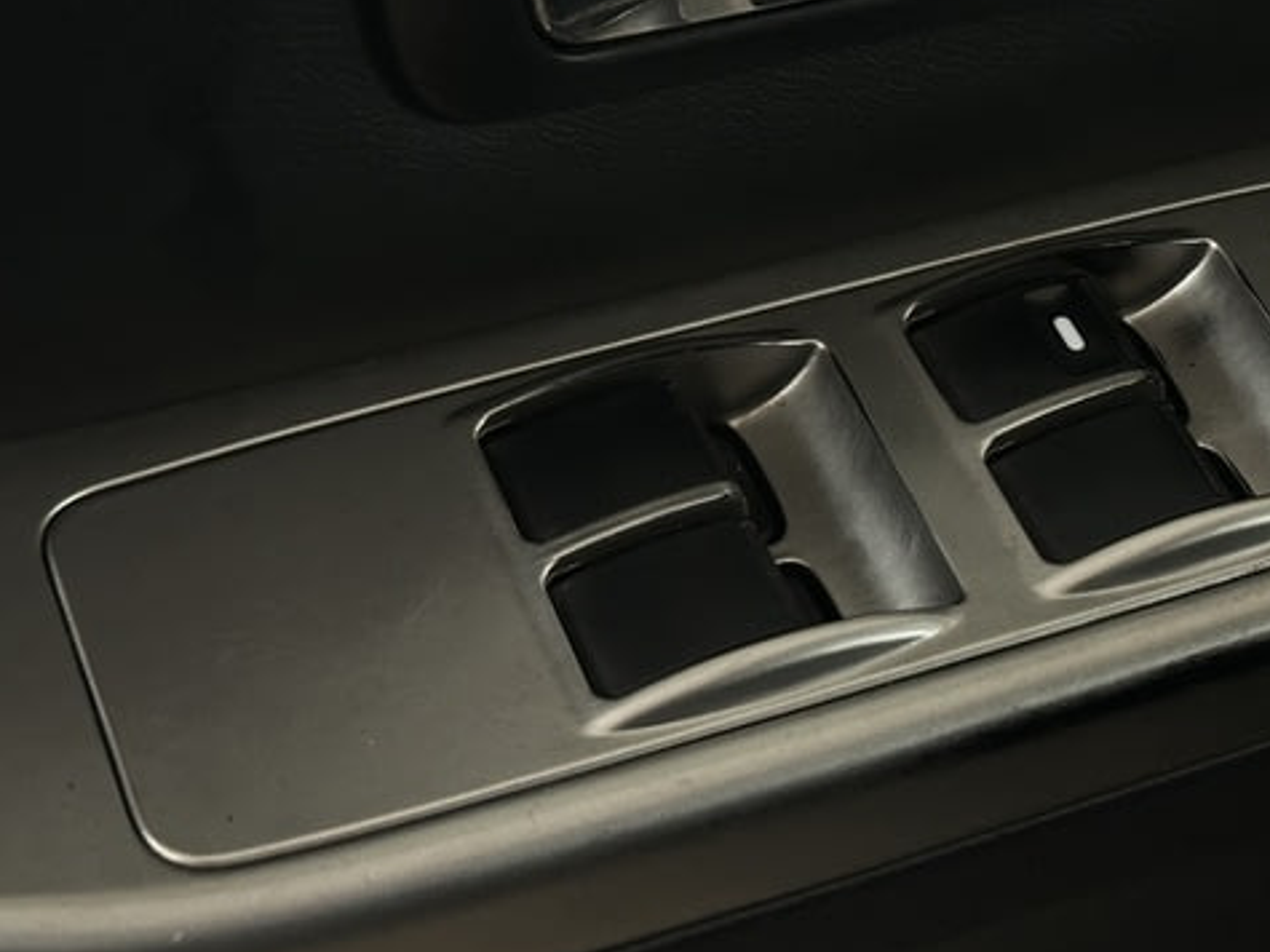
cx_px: 1008
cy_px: 132
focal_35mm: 91
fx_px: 3338
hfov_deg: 21.3
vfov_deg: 16.1
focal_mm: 6.86
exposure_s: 1/50
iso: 250
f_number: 1.78
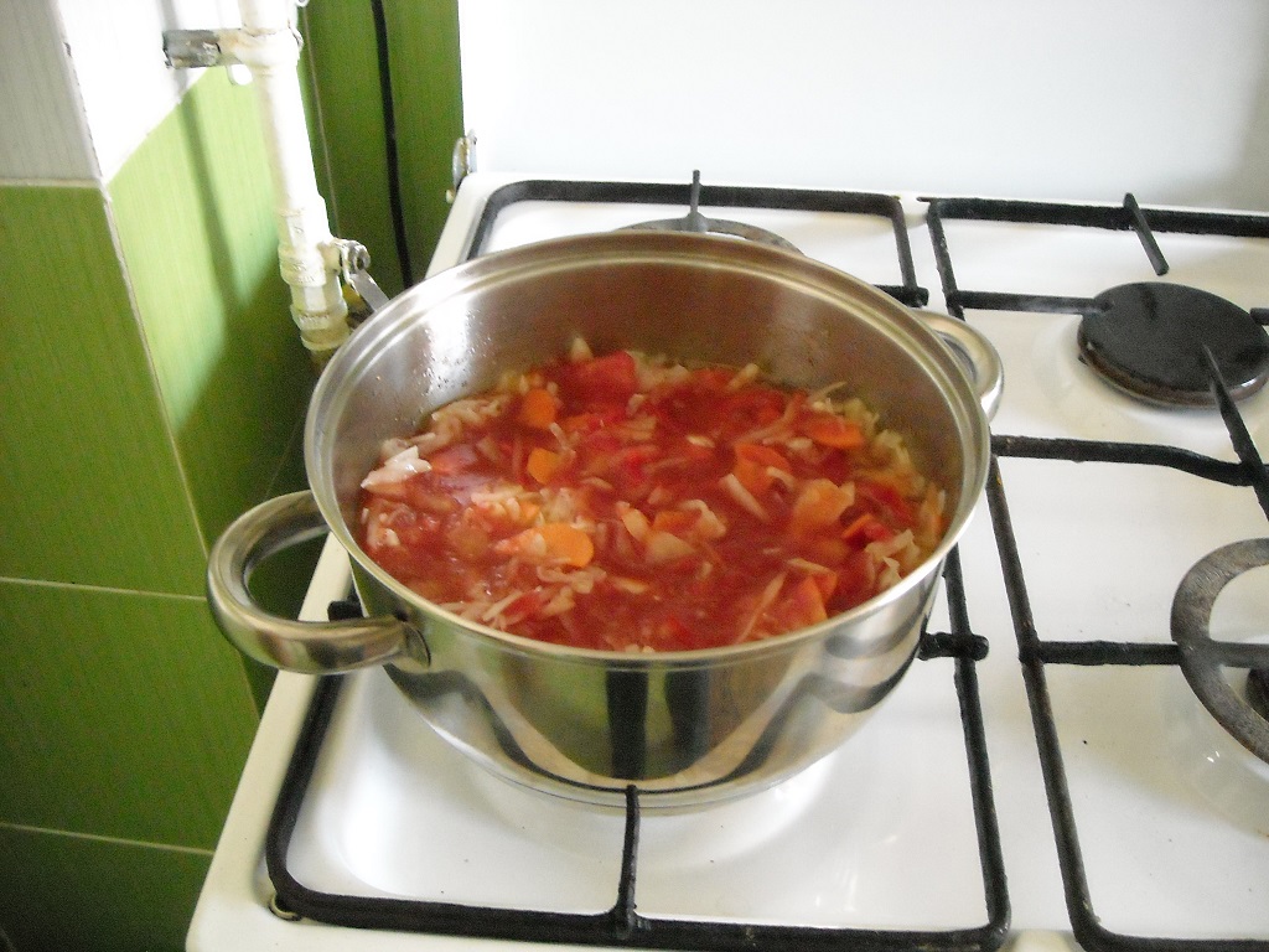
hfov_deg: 52.6
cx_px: 634
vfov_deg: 40.7
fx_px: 1283
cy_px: 476
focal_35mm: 35
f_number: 2.8
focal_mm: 5.7
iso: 800
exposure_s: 1/28
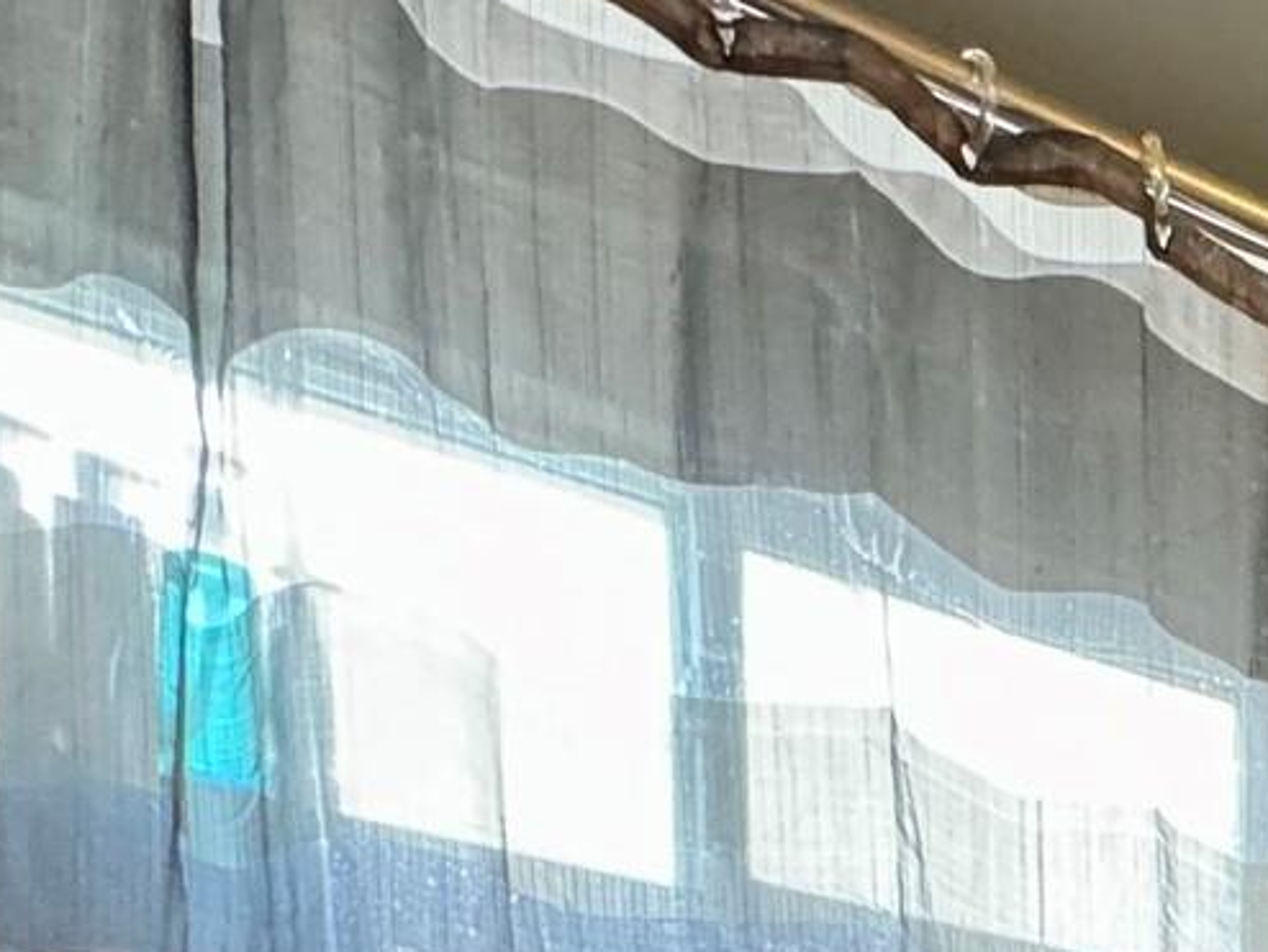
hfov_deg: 26.3
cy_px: 1848
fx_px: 2126
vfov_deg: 18.2
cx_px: 1794
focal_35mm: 58
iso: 500
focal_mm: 2.22
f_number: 2.2
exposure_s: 1/60
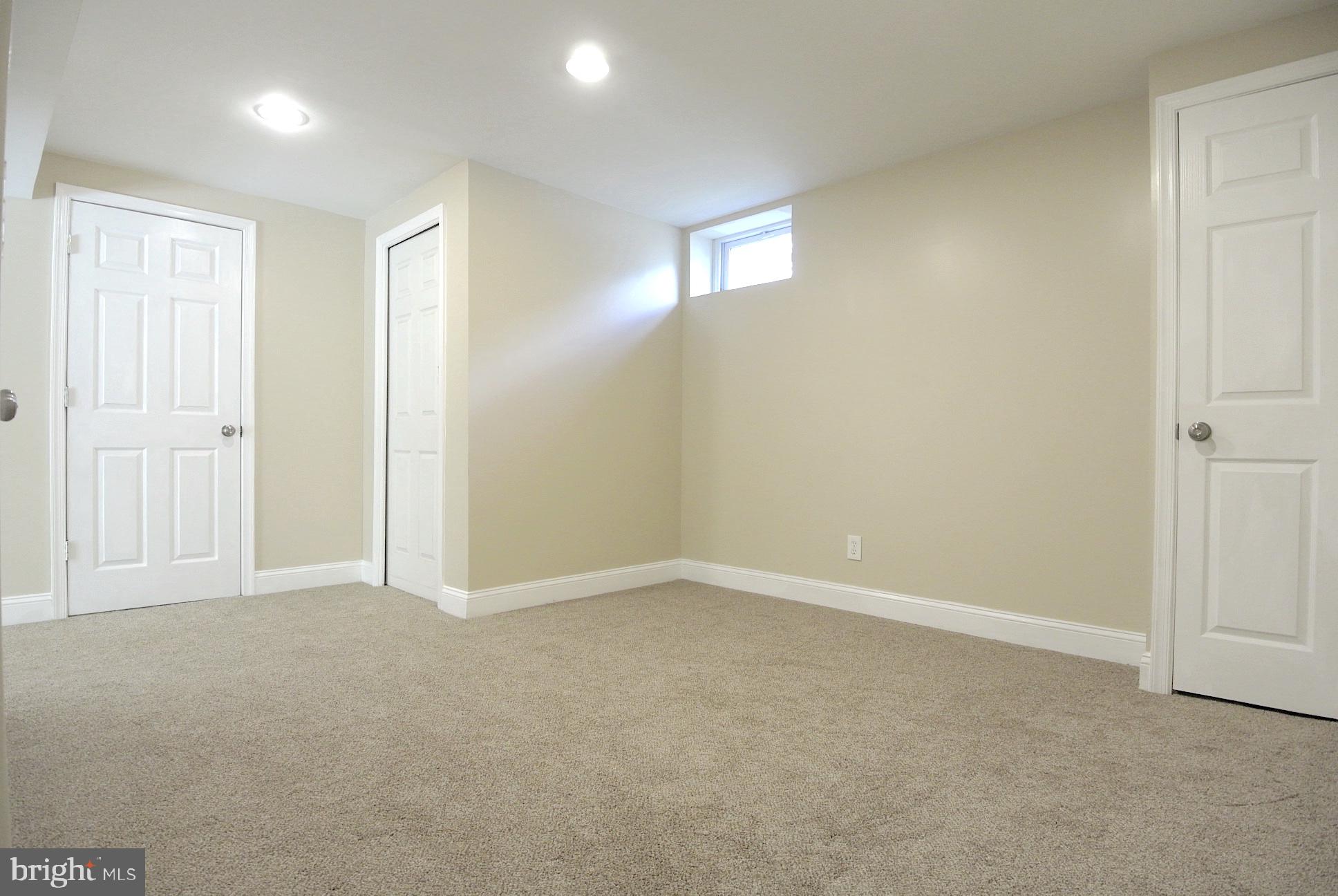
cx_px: 669
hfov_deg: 89.9
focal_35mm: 18
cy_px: 448
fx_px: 670
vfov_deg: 67.5
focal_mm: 6.7
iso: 500
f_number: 3.5
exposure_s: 1/30
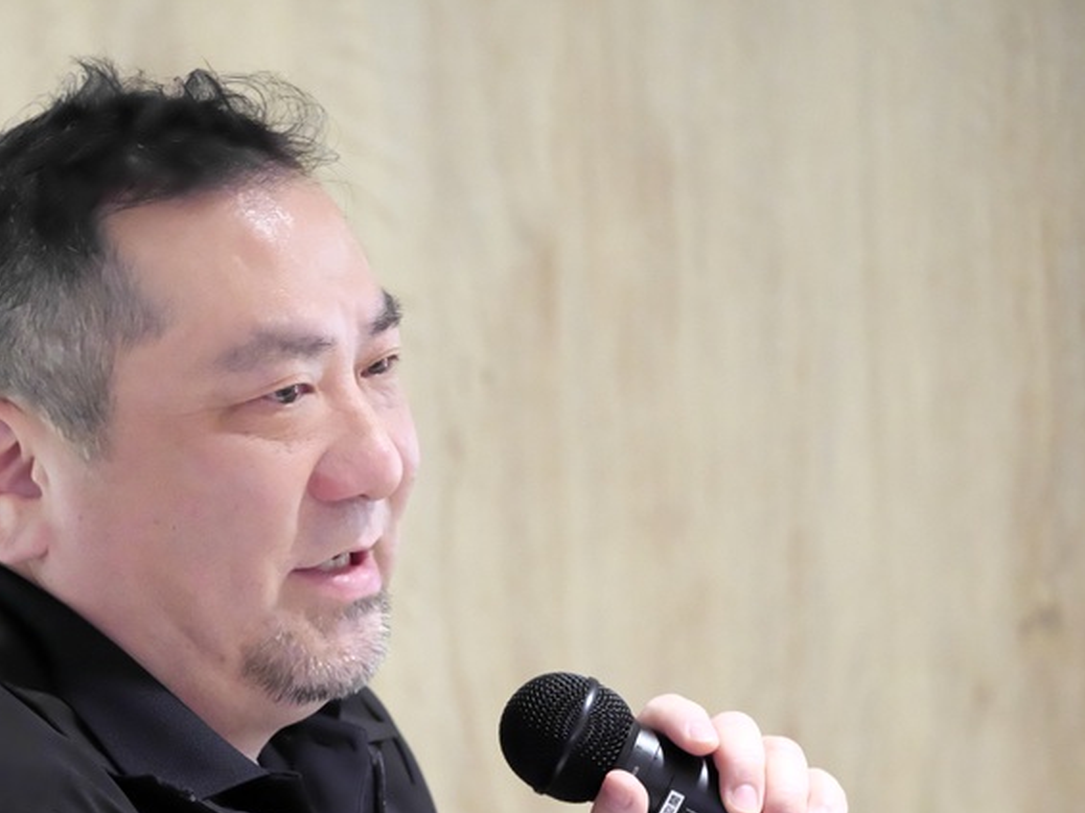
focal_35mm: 314
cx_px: 337
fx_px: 9838
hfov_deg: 6.3
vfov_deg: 4.7
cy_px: 537
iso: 3200
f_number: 3.6
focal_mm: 111
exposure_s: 1/125
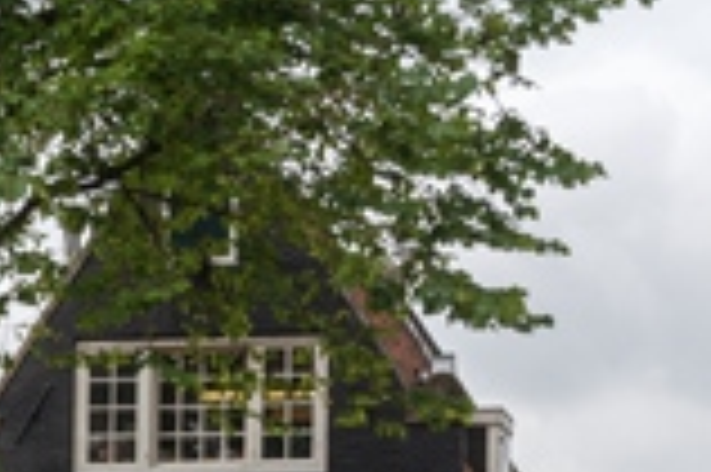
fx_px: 2624
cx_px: -14
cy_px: 654
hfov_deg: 15.1
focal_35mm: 133
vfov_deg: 10.0
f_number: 7.1
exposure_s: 1/125
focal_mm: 28
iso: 100
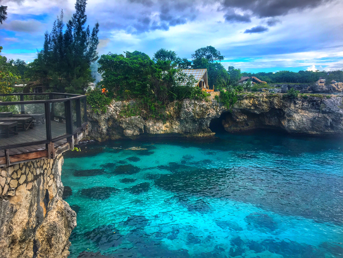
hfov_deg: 61.7
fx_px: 287
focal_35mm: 29
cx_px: 172
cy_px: 129
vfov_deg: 48.2
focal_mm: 4.15
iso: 25
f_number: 2.2
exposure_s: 1/974
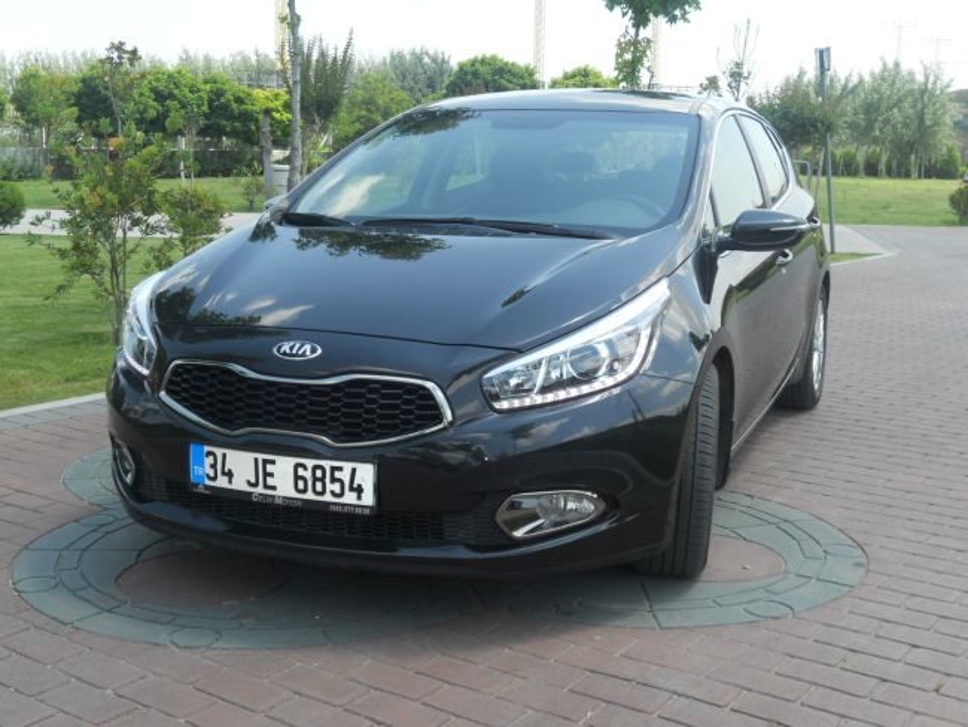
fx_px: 1287
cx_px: 484
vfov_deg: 31.5
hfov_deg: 41.2
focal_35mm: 46
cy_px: 364
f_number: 4.3
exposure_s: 1/250
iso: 80
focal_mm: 8.2
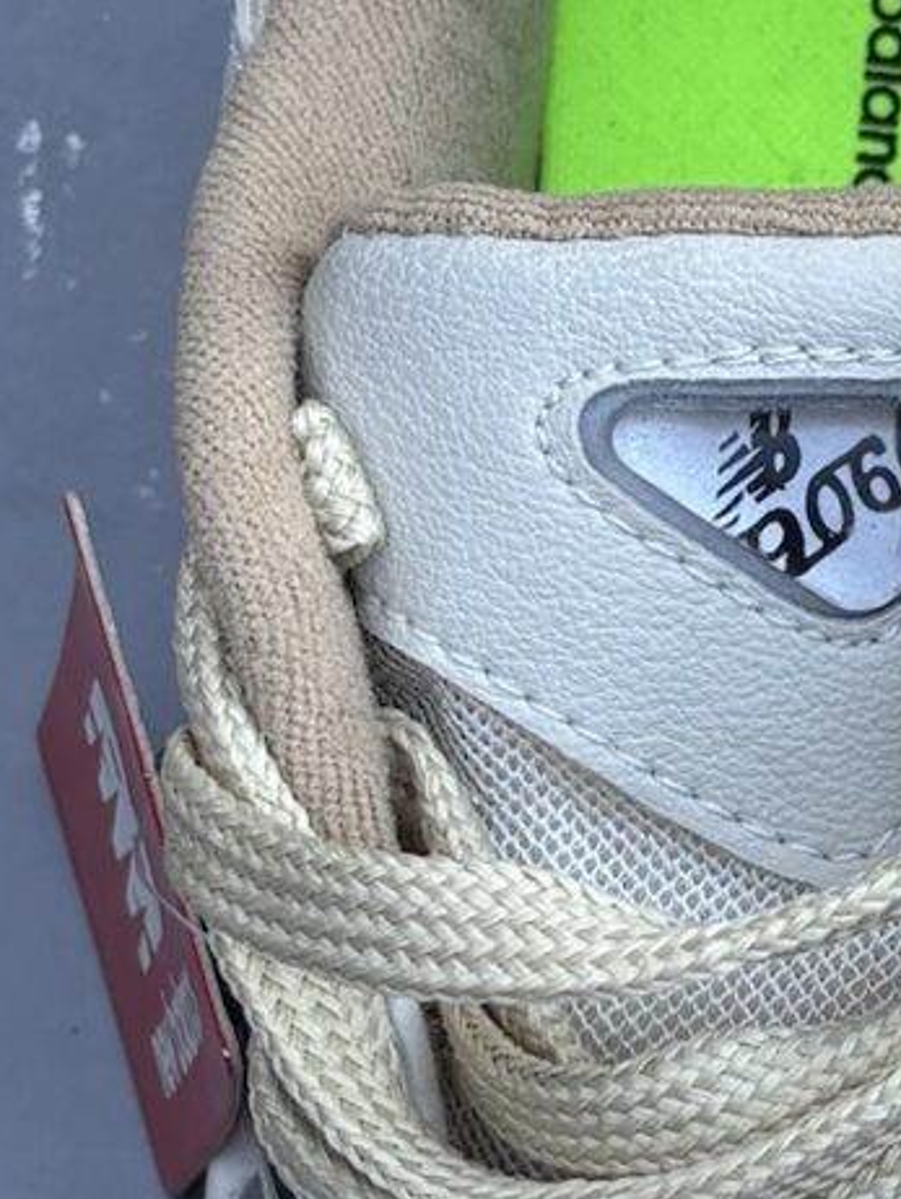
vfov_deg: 13.7
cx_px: 1550
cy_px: 830
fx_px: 4993
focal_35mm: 144
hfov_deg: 9.8
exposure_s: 1/121
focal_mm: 5.96
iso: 40
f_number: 1.6
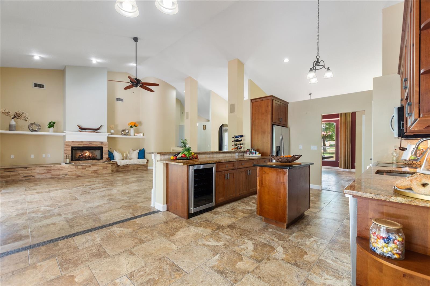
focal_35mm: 15
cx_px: 215
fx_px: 179
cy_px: 143
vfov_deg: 77.3
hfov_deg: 100.4
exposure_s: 1/5
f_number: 4.5
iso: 400
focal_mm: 10
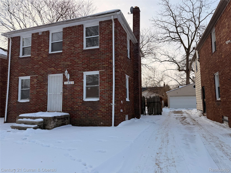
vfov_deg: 56.8
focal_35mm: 24
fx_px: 160
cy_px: 86
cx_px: 116
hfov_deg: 71.6
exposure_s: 1/3584
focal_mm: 6.76
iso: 100
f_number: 1.78
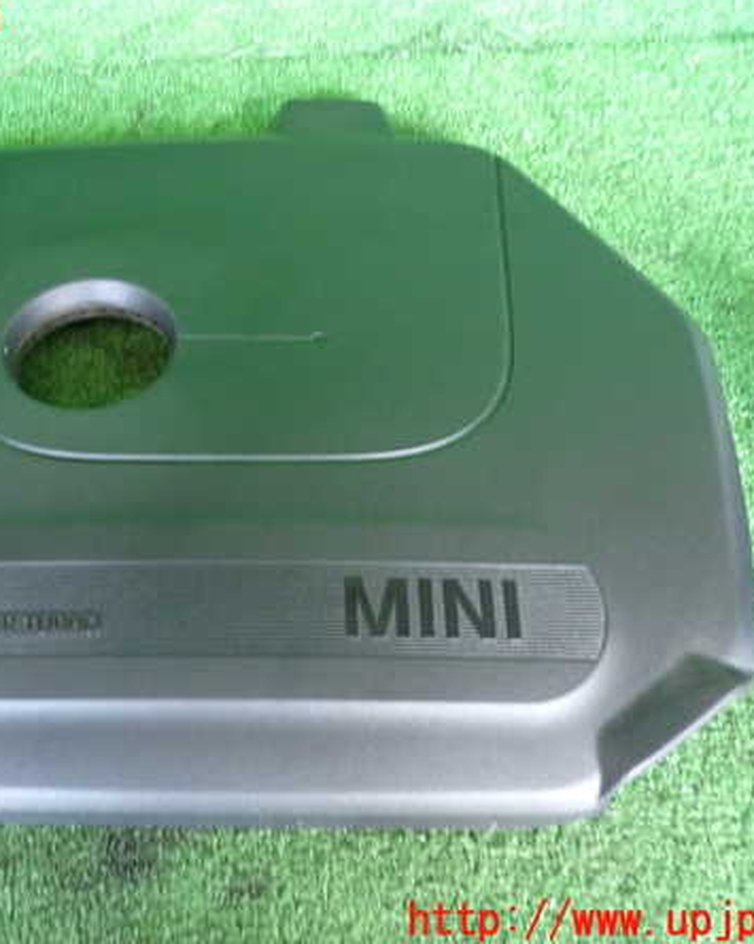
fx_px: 921
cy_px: 470
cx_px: 251
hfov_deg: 43.9
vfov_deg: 54.2
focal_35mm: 33
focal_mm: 4.5
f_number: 2
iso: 800
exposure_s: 1/20
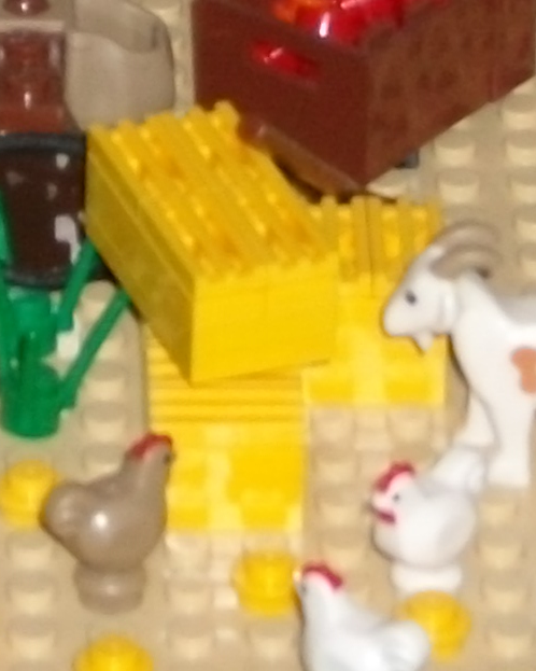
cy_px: -302
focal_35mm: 394
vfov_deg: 4.9
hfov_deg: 3.9
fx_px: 7817
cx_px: 57
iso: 125
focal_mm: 13.7
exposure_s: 1/99.7
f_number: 4.6
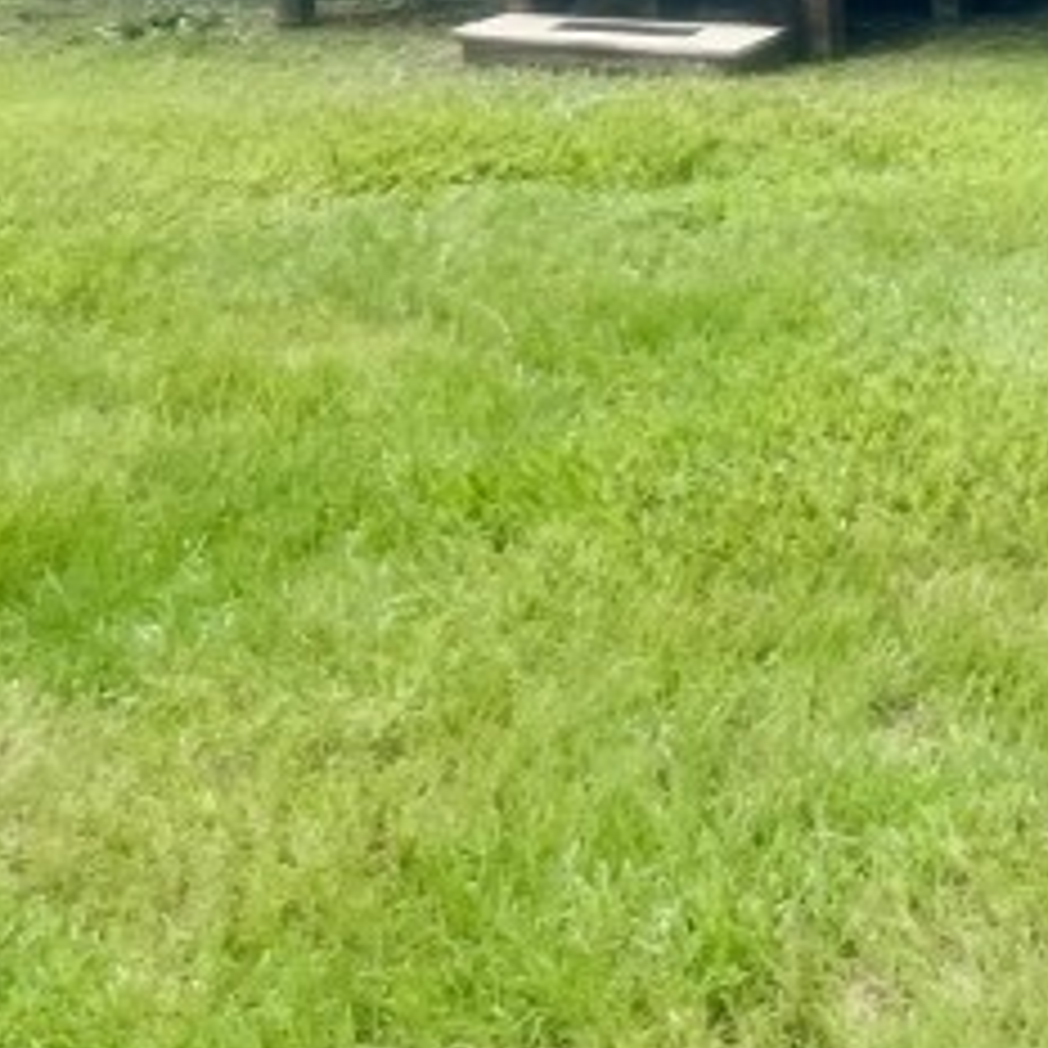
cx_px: 1403
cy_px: -342
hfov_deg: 16.2
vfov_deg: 16.2
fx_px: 3459
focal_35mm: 101
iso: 50
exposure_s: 1/1056
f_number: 1.6
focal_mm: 5.1
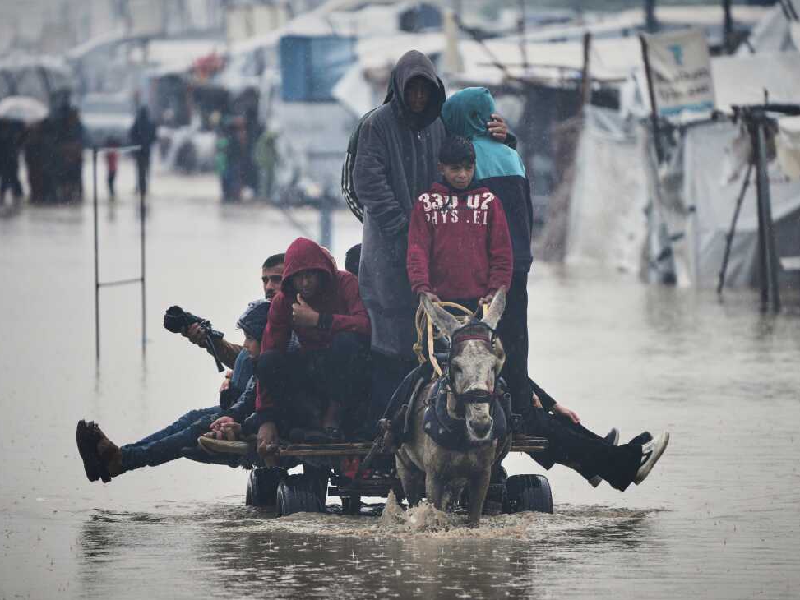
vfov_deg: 3.8
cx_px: 416
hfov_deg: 5.1
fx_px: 8991
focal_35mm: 389
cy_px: 300
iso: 100
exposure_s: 1/640
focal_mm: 358
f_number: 5.6
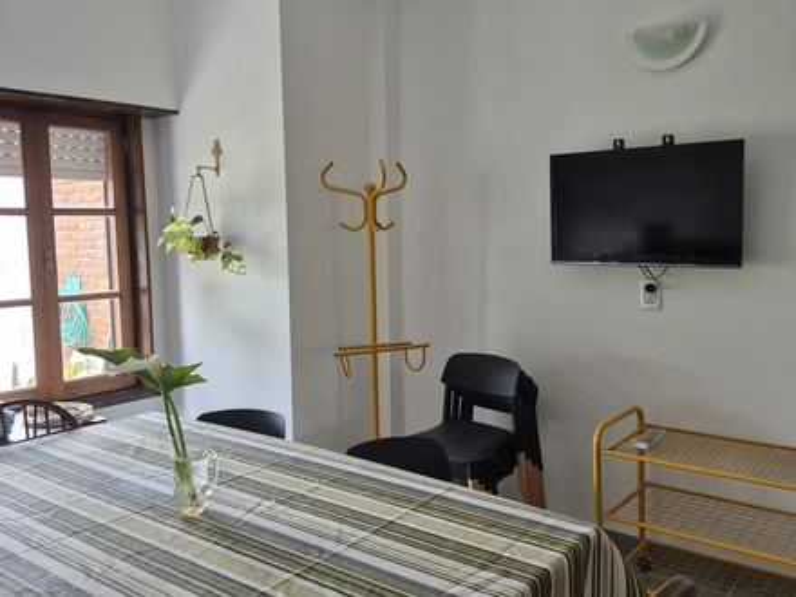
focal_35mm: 23
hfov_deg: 73.9
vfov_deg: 58.9
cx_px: 398
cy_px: 298
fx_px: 529
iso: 250
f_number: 1.8
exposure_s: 1/180
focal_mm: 5.4
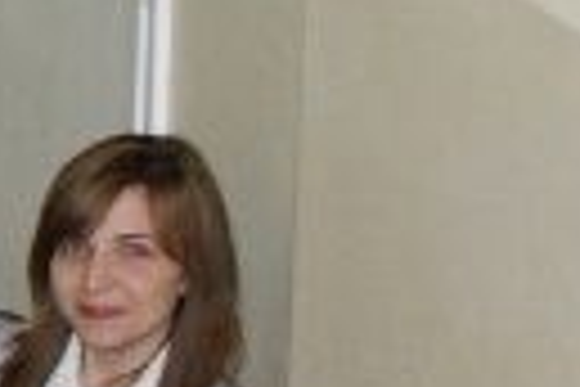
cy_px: 470
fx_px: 4180
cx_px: -823
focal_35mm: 259
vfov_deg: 5.3
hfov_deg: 7.4
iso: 400
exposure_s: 1/60
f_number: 5.6
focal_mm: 35
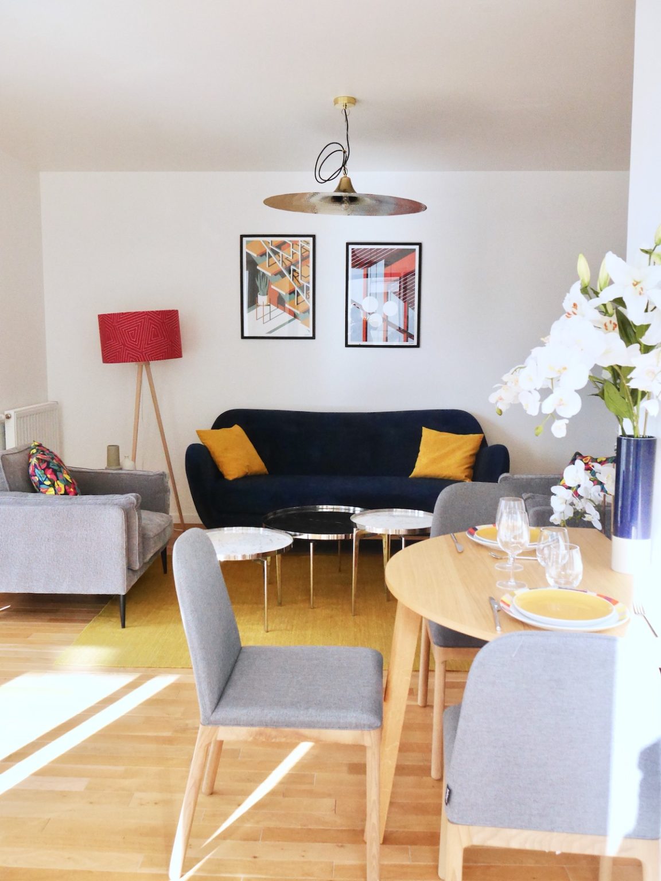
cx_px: 330
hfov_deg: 46.8
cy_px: 440
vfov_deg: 60.0
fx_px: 764
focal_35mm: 30
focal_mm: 15
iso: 3200
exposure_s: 1/1600
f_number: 5
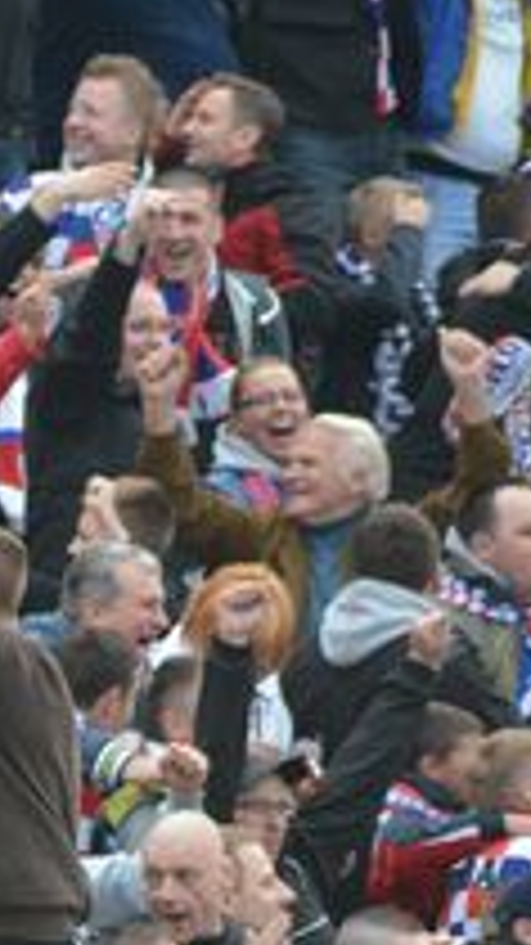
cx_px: -598
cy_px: 835
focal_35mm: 1020
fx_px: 25552
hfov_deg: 1.2
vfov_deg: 2.1
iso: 900
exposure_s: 1/500
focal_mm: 240
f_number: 5.3
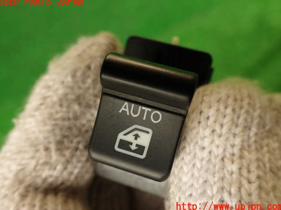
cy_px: 104
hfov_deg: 58.4
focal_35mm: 31
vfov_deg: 45.4
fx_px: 251
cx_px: 140
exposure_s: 1/60
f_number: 2.3
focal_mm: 5.4
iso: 125
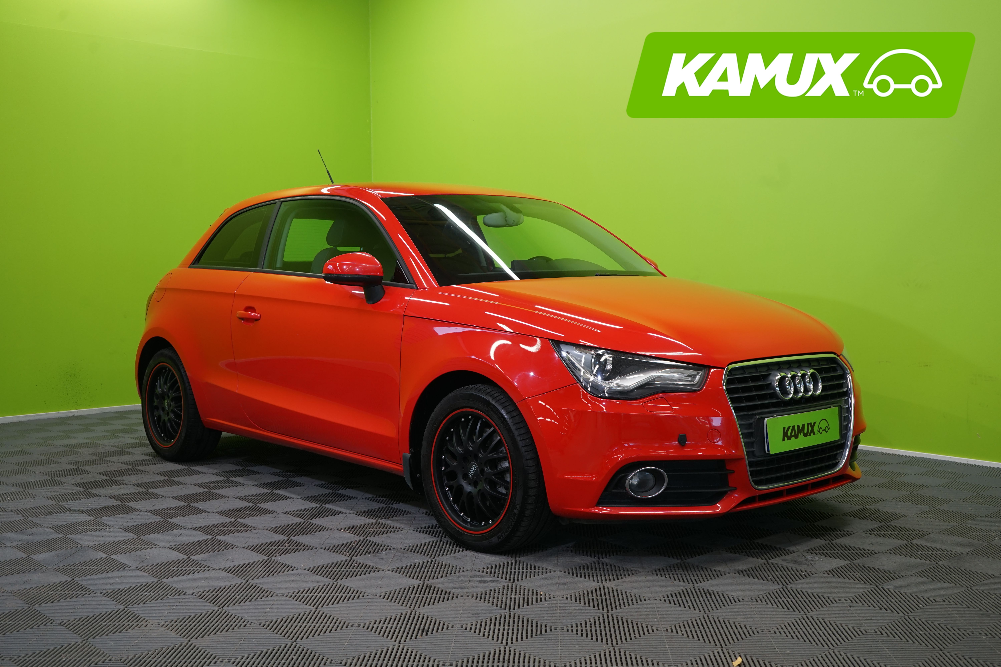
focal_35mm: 38
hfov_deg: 50.7
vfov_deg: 35.1
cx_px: 500
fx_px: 1057
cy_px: 334
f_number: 6.3
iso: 500
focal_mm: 38
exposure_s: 1/30
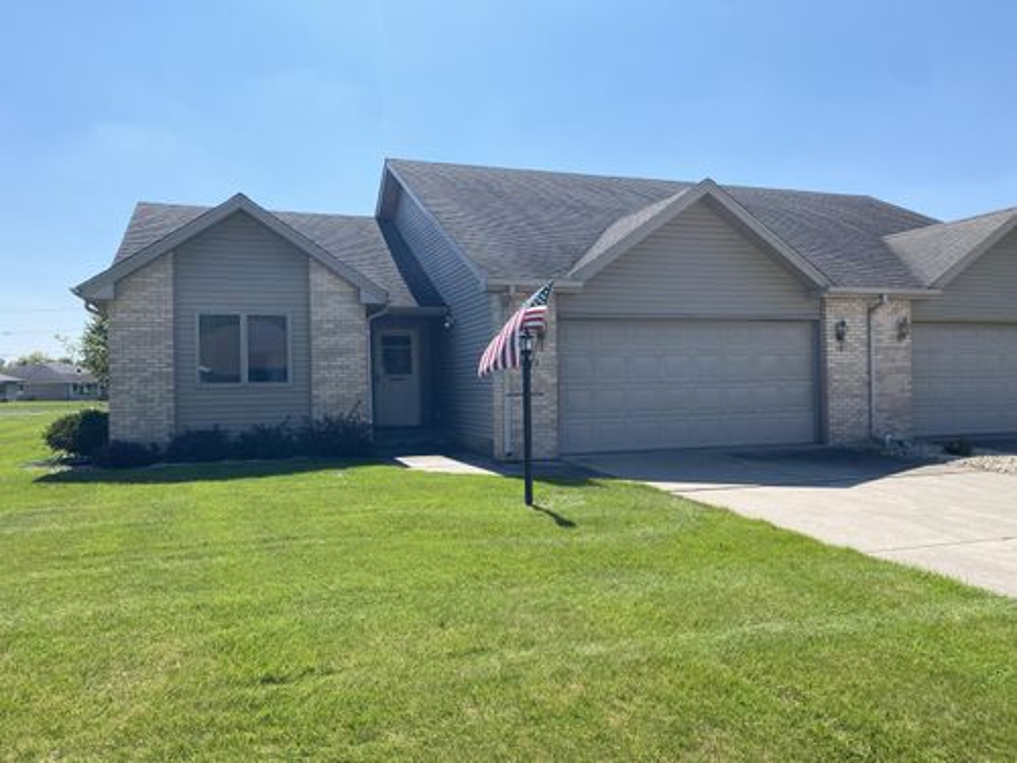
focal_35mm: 26
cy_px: 382
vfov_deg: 53.1
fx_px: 764
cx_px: 508
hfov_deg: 67.3
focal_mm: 4.25
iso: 32
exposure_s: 1/2817
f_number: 1.8
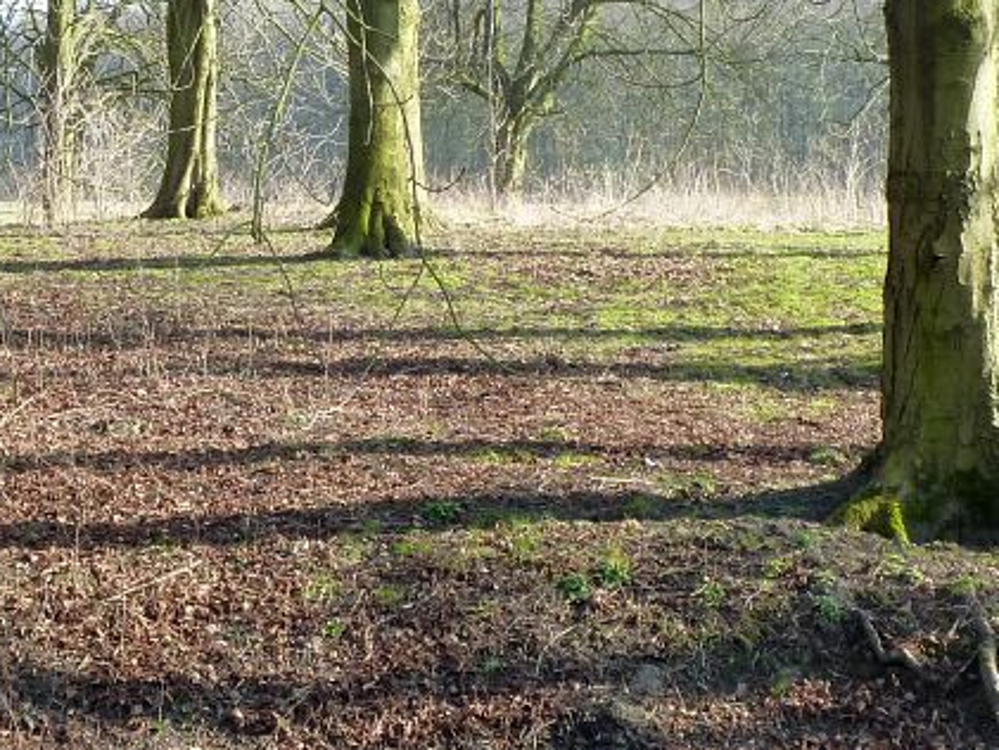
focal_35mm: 107
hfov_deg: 18.2
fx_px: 3089
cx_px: 202
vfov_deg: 13.8
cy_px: 292
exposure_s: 1/100
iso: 125
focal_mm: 7.3
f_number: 4
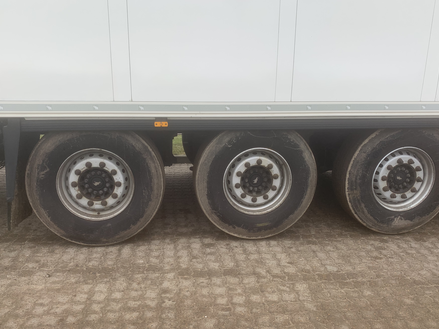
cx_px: 221
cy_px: 175
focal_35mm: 30
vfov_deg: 46.8
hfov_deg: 60.0
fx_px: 380
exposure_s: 1/362
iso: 25
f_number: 1.8
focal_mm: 4.25
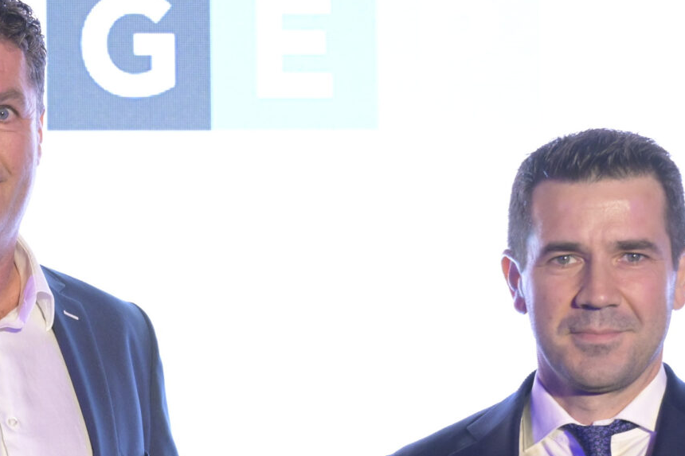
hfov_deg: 14.7
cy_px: 453
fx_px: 2606
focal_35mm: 137
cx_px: -43
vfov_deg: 9.9
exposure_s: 1/100
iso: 2500
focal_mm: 46
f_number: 4
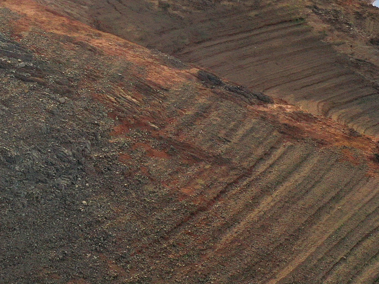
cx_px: 163
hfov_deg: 18.2
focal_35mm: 108
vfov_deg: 13.6
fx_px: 1182
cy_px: 57
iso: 100
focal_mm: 10.26
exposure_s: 1/800
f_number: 7.1
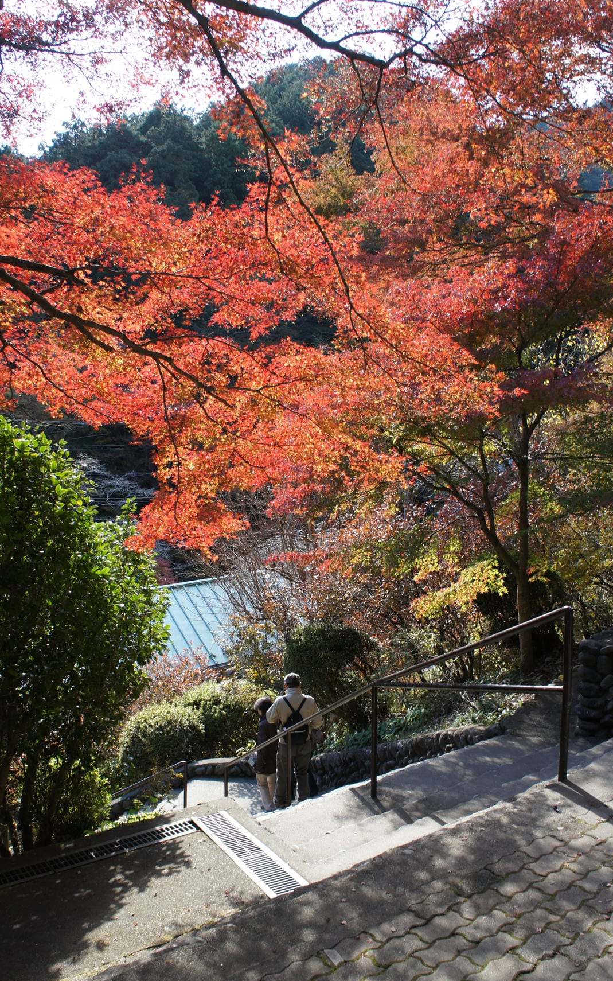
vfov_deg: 64.6
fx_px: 775
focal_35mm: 29
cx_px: 298
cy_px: 514
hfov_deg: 43.2
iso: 200
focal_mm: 18
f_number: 5.6
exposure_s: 1/80
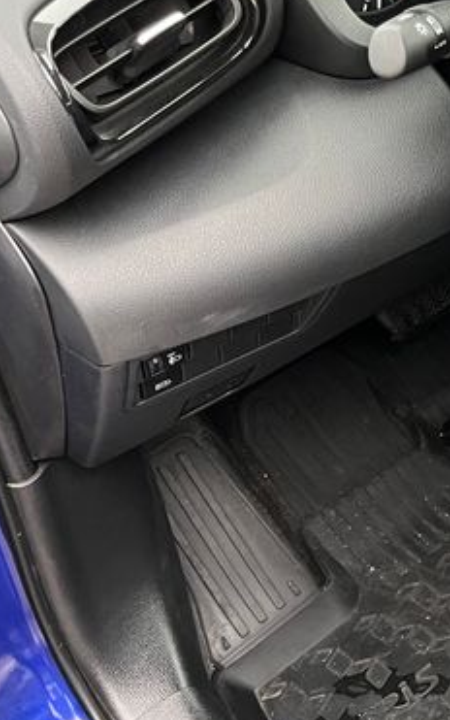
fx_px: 1491
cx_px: 941
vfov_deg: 26.7
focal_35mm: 76
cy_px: 159
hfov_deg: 14.0
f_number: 1.6
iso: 125
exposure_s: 1/85
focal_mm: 5.1
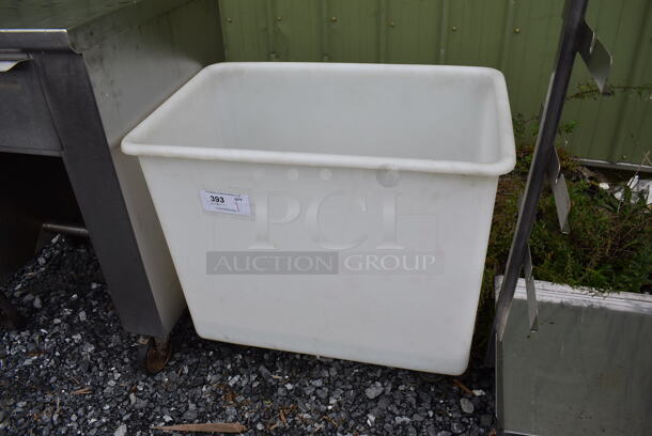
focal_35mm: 27
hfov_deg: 67.3
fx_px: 489
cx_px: 326
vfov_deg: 48.0
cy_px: 218
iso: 200
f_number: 7.1
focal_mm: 18
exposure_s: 1/320
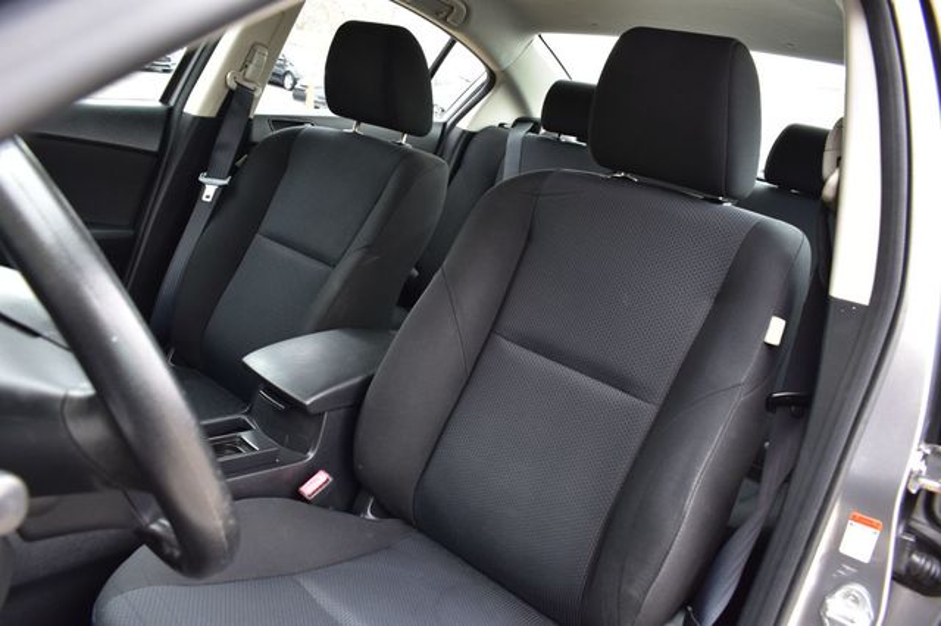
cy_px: 313
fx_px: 705
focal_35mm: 27
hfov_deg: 67.4
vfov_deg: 47.9
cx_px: 470
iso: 400
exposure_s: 1/25
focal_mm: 18
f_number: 7.1
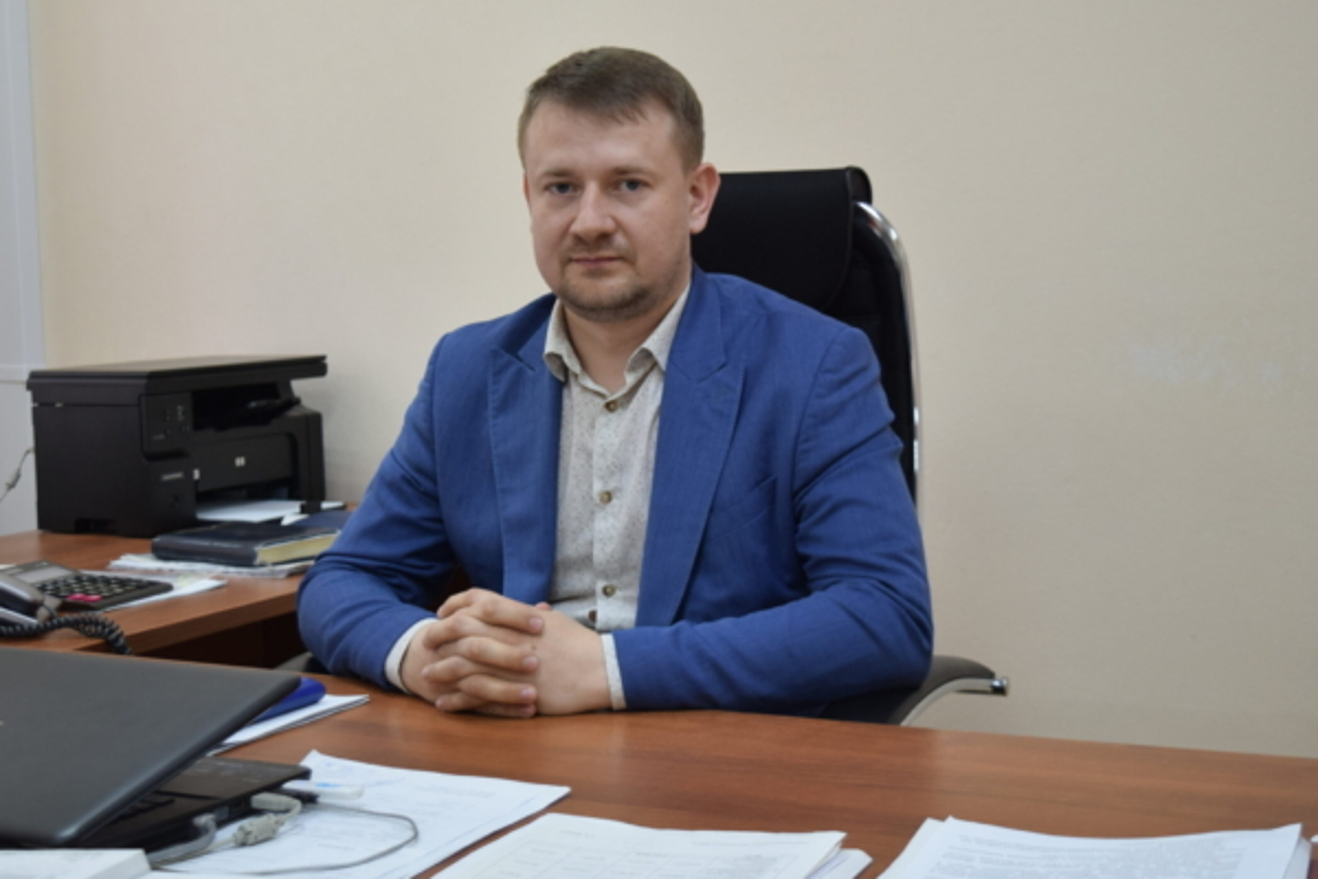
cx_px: 659
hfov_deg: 43.6
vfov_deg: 29.9
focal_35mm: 45
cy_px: 440
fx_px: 1647
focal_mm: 30
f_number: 4.5
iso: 400
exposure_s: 1/80
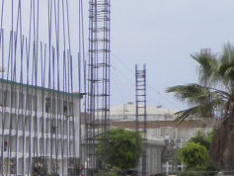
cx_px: -492
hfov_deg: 8.5
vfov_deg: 7.8
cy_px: 211
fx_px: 1278
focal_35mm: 189
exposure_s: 1/400
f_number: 5.7
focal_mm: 4.9
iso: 50
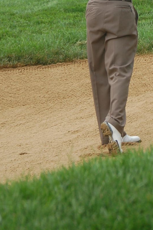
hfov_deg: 4.4
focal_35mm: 308
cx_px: 129
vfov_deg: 6.7
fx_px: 1968
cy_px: -11
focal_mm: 80
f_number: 4.5
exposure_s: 1/125
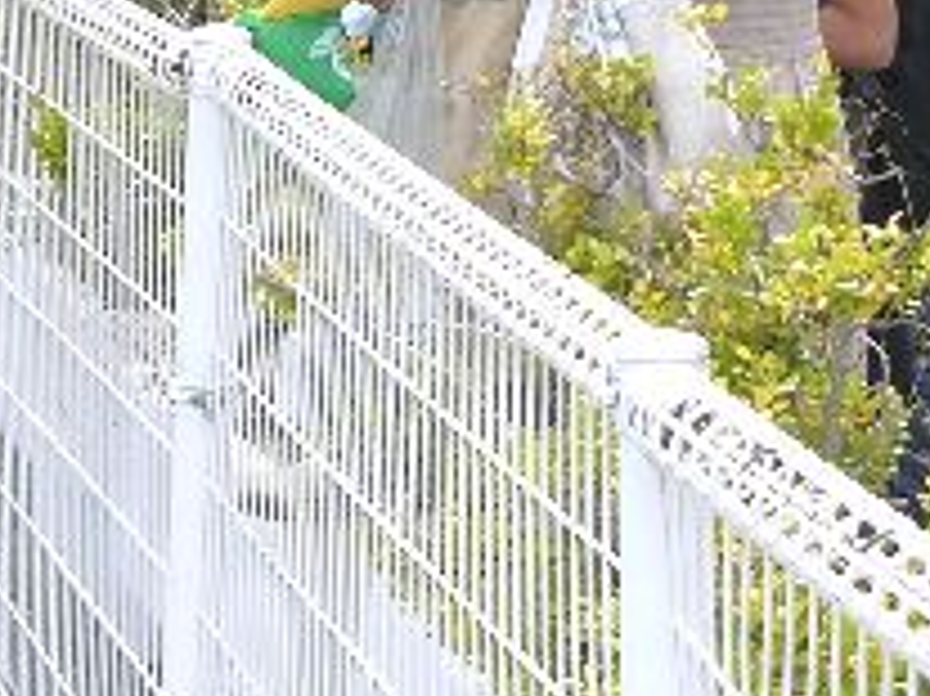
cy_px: -292
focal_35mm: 254
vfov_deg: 5.8
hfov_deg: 7.8
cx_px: 153
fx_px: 6820
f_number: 4
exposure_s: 1/250
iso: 50
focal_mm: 13.6
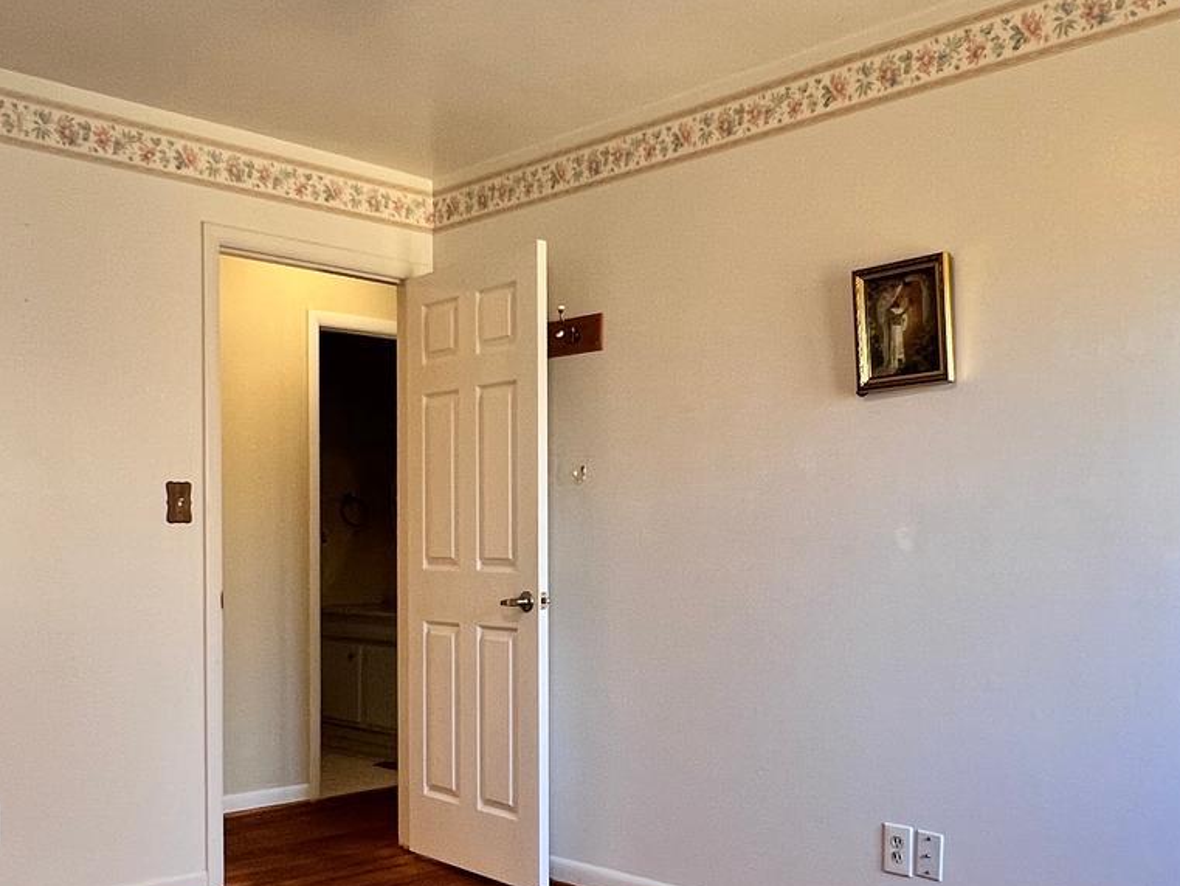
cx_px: 583
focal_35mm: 35
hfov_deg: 52.6
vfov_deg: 40.4
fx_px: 1193
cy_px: 559
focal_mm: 1.57
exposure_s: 1/60
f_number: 1.8
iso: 160
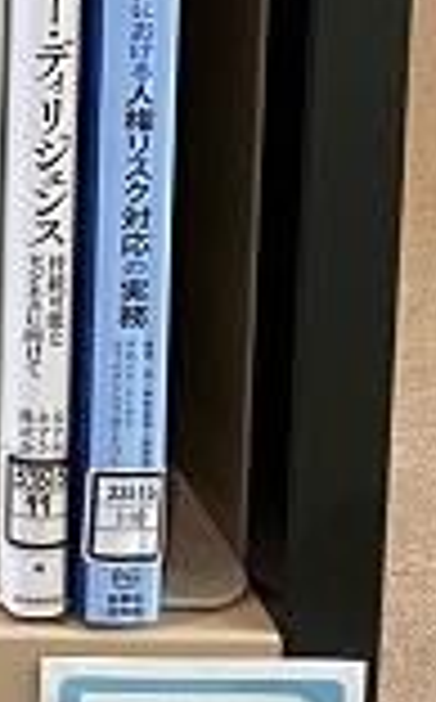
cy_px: -740
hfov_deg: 7.8
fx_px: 2729
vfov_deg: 12.7
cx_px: -892
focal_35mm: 143
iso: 100
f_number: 1.8
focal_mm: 4.25
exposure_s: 1/50
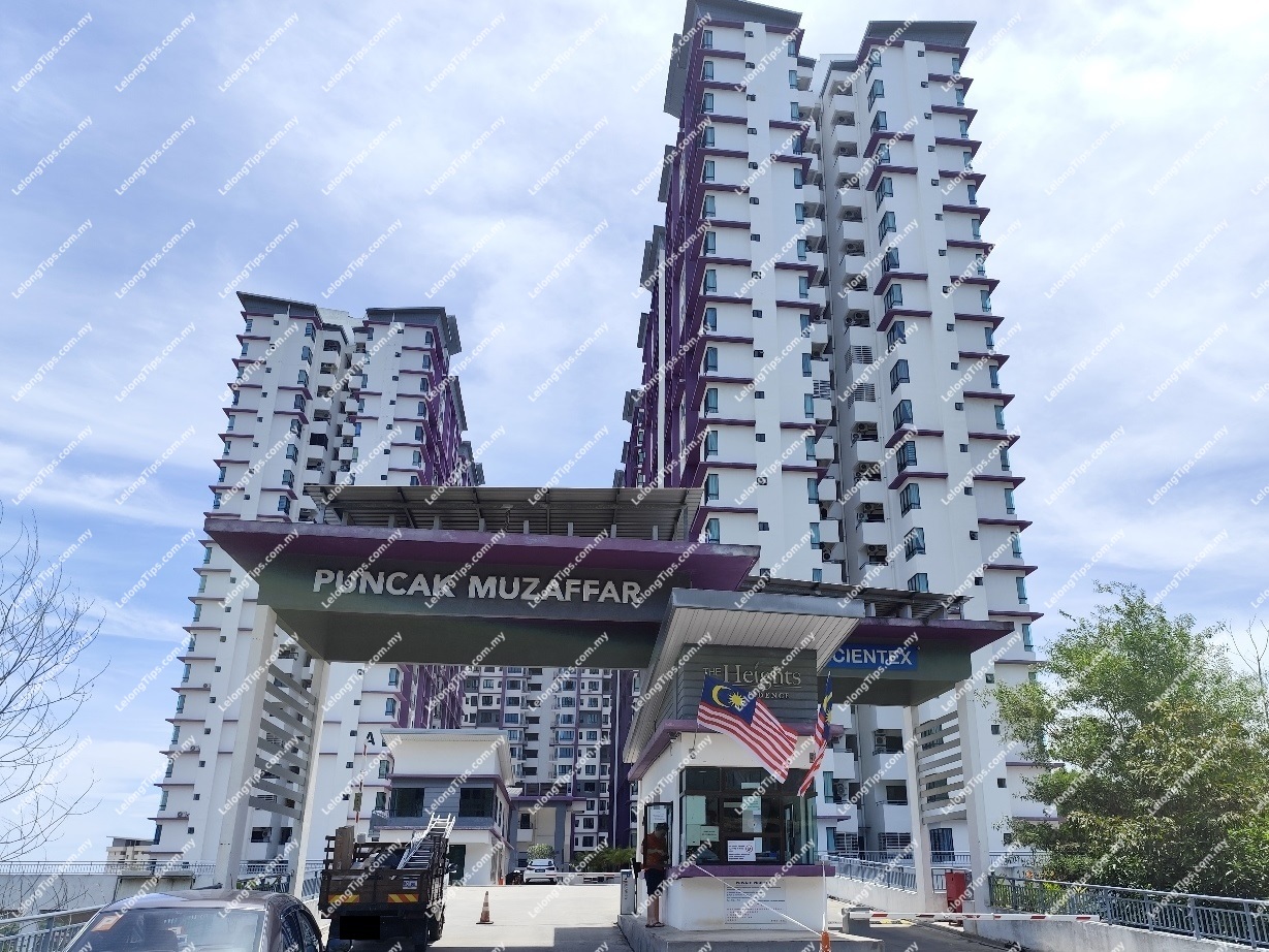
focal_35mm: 23
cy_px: 476
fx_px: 843
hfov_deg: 73.9
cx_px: 634
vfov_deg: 58.9
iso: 50
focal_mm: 6.19
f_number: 1.65
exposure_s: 1/1057
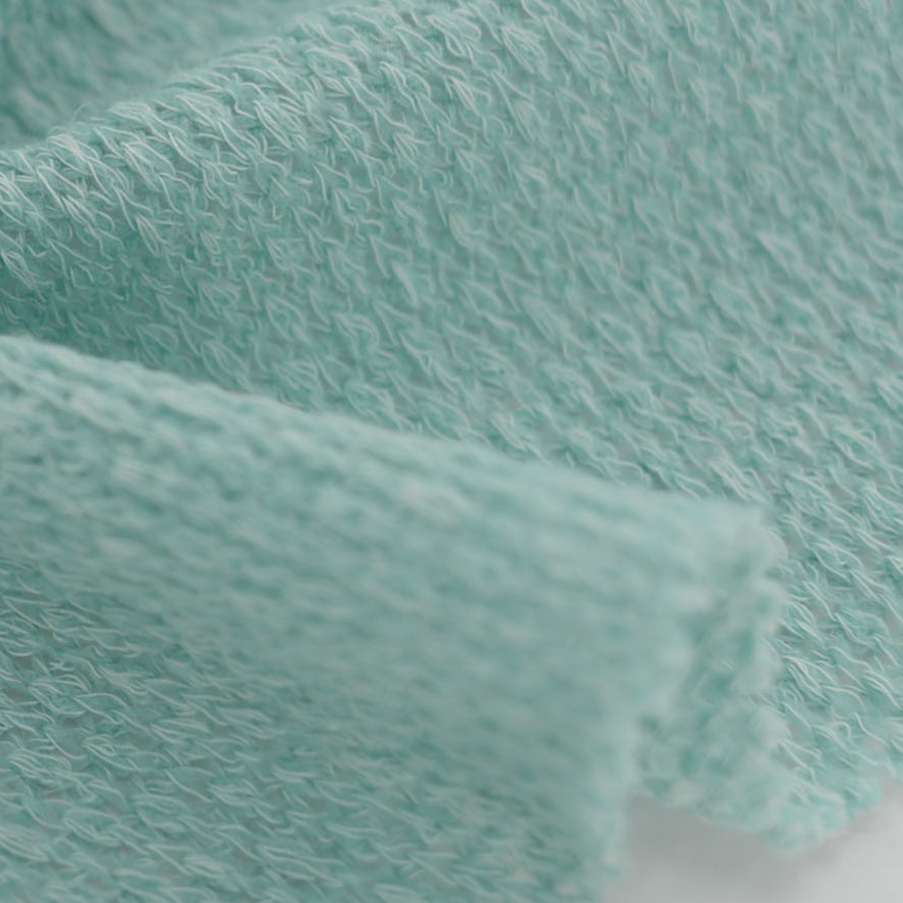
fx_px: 4279
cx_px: -574
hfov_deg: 11.4
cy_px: -78
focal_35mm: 145
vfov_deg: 11.9
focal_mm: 50
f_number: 3.5
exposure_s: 1/200
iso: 100
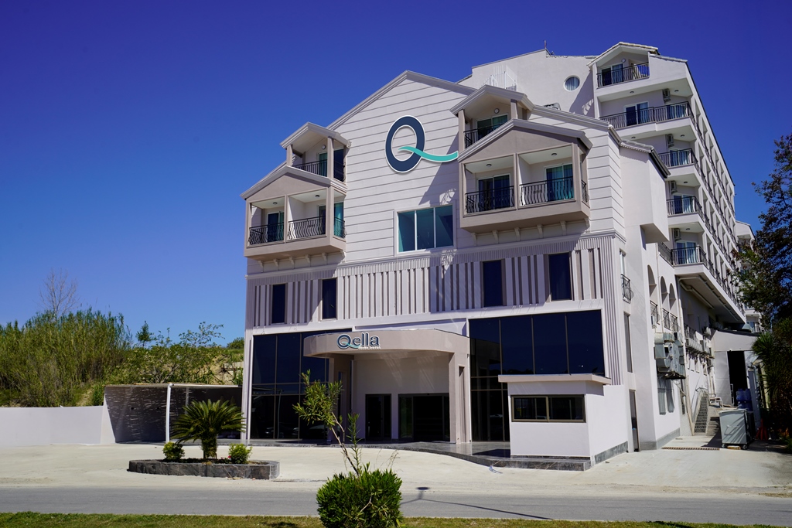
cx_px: 396
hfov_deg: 54.4
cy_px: 264
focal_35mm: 35
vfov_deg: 37.9
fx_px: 770
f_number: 10
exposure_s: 1/250
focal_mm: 35
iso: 100
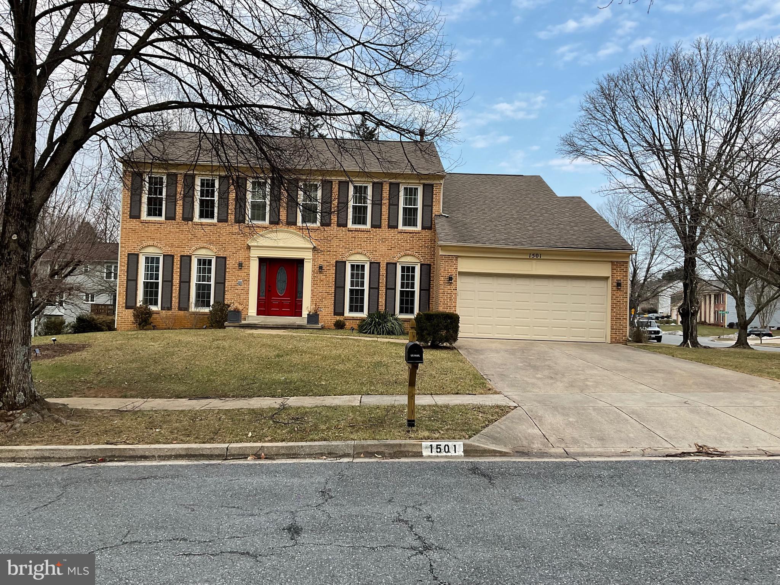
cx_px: 390
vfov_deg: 48.2
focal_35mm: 29
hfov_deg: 61.7
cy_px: 292
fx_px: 653
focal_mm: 3
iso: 16
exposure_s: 1/749
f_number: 1.8
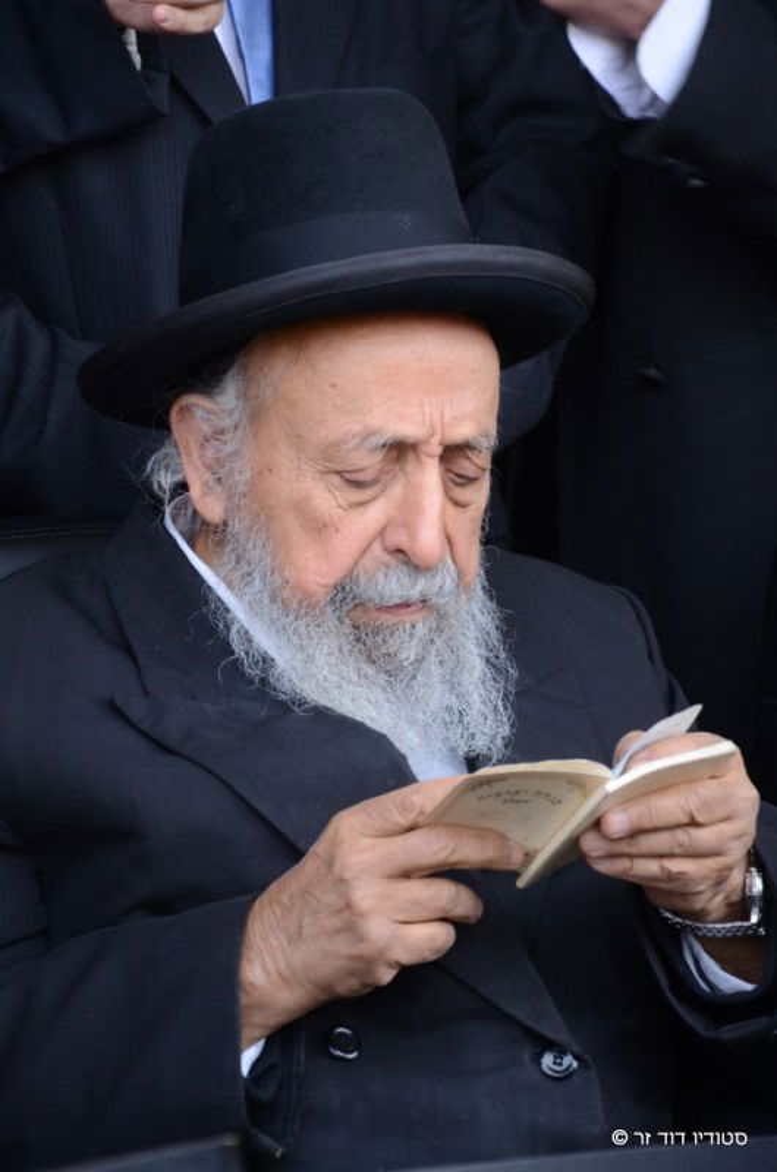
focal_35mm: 128
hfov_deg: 10.7
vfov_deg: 16.1
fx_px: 4145
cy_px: 586
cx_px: 388
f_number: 5.6
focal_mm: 85
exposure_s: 1/80
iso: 400
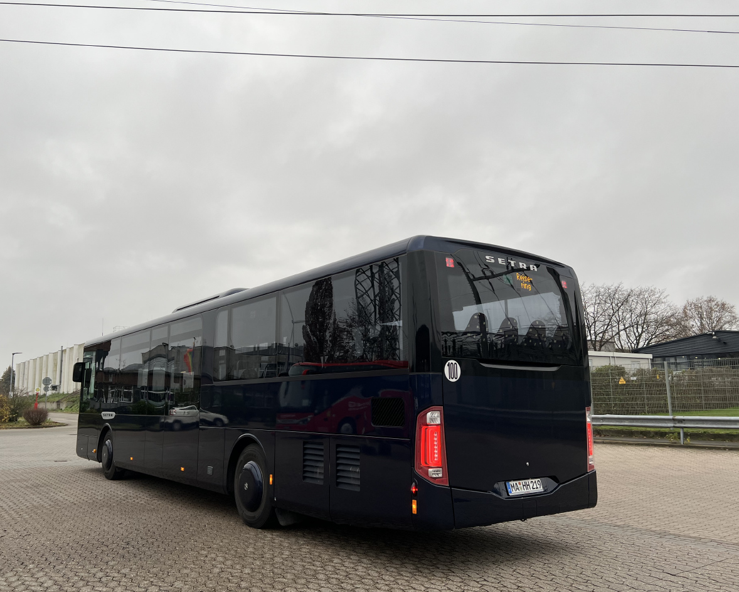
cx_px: 334
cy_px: 305
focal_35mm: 28
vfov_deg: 51.5
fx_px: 613
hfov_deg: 62.1
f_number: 1.5
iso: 50
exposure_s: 1/547
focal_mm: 5.7
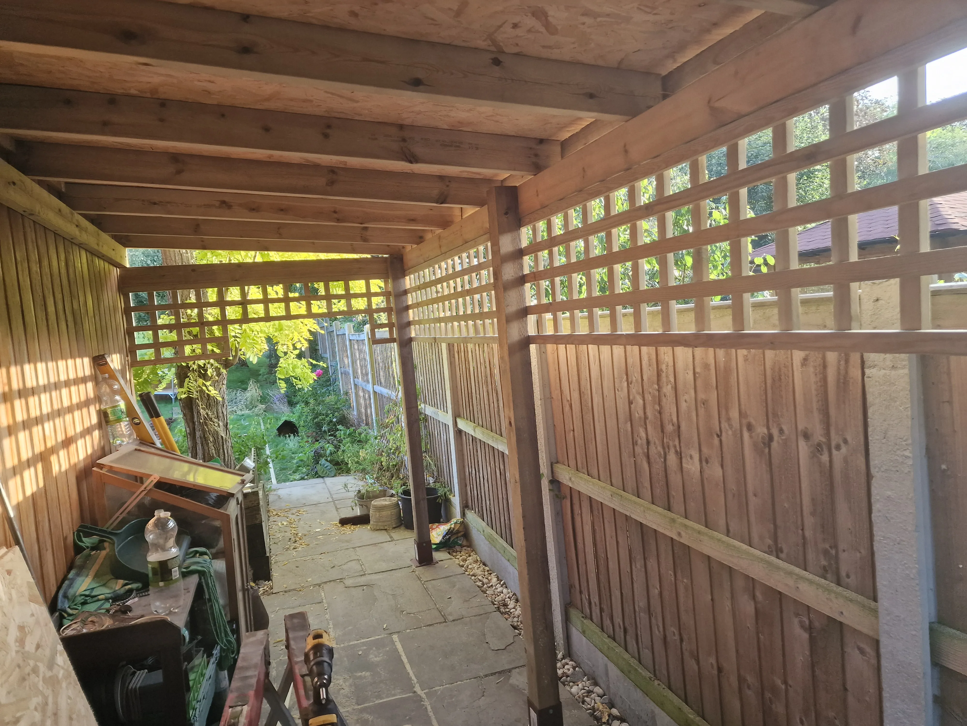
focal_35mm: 23
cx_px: 484
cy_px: 363
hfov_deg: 73.9
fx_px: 643
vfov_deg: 58.9
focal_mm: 6.4
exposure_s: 1/180
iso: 160
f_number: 1.8
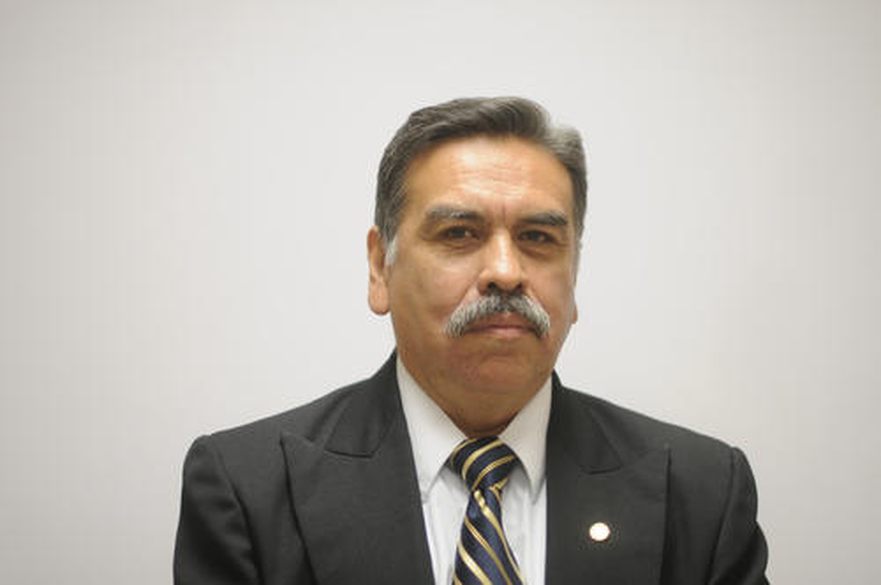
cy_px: 292
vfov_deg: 18.1
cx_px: 440
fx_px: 1833
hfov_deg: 27.0
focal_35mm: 75
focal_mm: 50
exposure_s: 1/200
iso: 320
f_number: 1.4
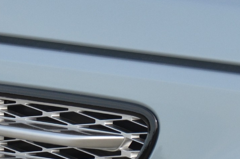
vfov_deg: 1.3
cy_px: 142
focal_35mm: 1043
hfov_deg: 2.0
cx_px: 103
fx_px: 6938
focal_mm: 200
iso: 450
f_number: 5.6
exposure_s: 1/1000
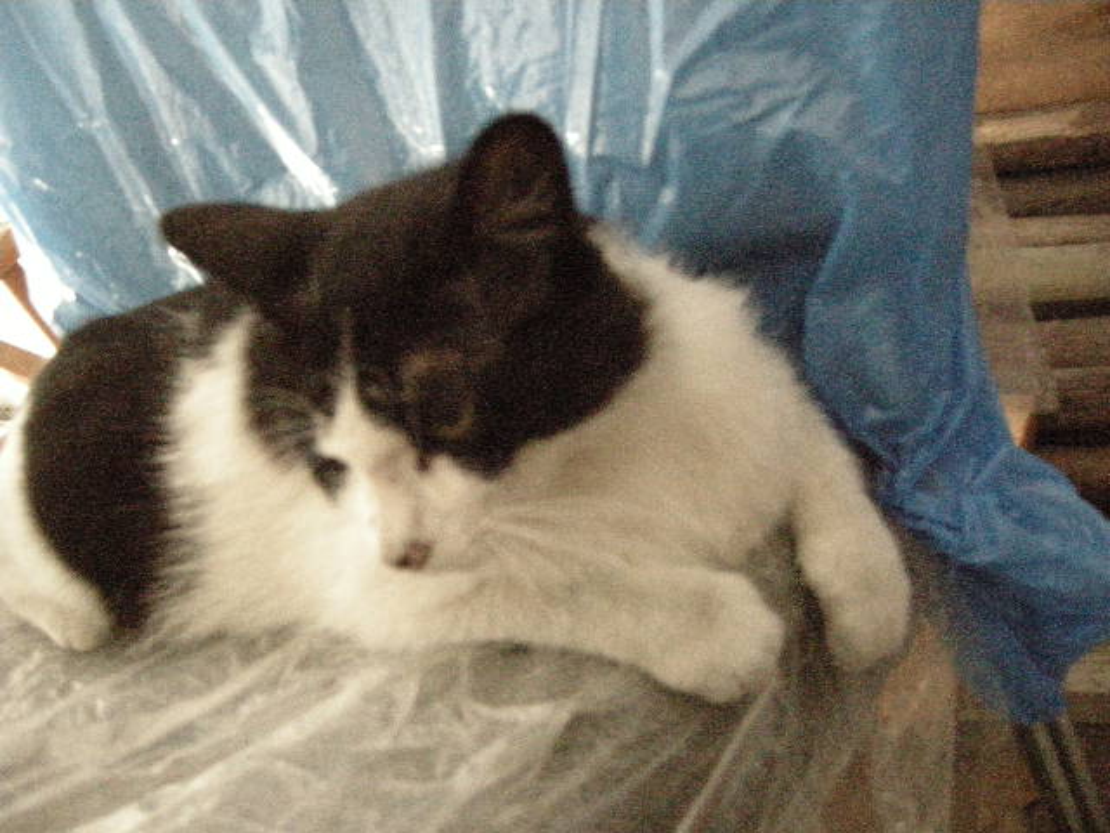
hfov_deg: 51.4
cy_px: 416
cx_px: 555
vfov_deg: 39.7
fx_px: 1154
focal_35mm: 36
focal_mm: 7.5
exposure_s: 1/3
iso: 1600
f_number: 2.7
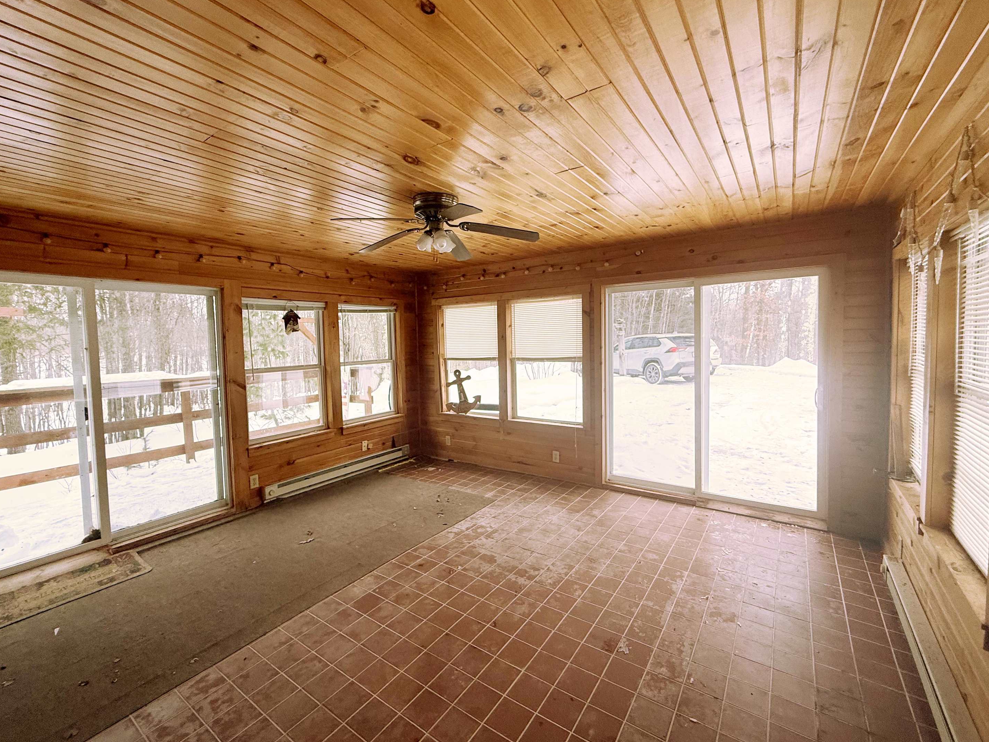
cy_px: 355
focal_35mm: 15
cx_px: 498
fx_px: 429
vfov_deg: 81.7
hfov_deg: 98.2
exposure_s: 1/99
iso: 200
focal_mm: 2.22
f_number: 2.2
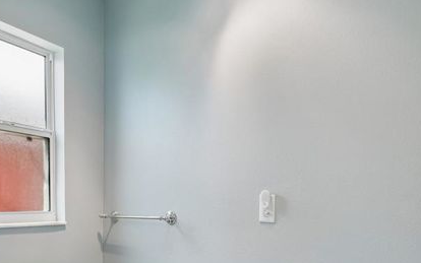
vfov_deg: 45.6
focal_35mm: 26
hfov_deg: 70.3
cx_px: 229
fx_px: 298
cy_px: 205
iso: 100
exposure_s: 1/25
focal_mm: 10
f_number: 7.1
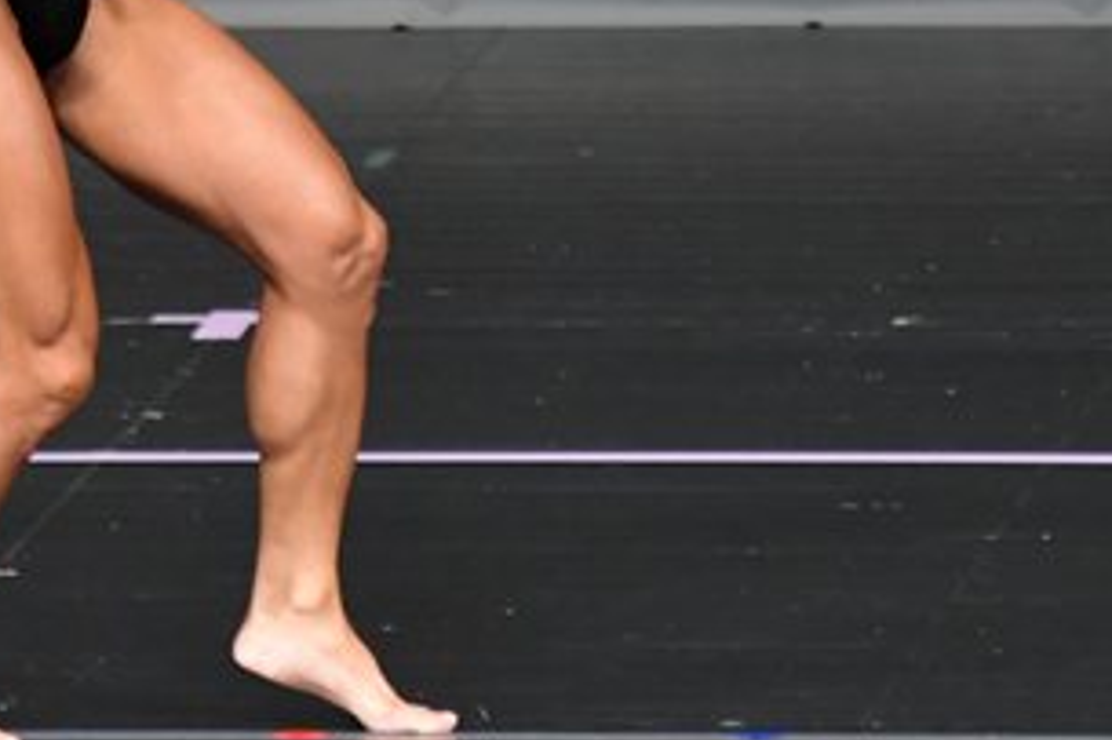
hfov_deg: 1.8
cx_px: 315
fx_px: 35316
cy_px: -40
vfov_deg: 1.2
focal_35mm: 1144
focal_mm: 300
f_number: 5.6
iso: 4000
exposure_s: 1/400
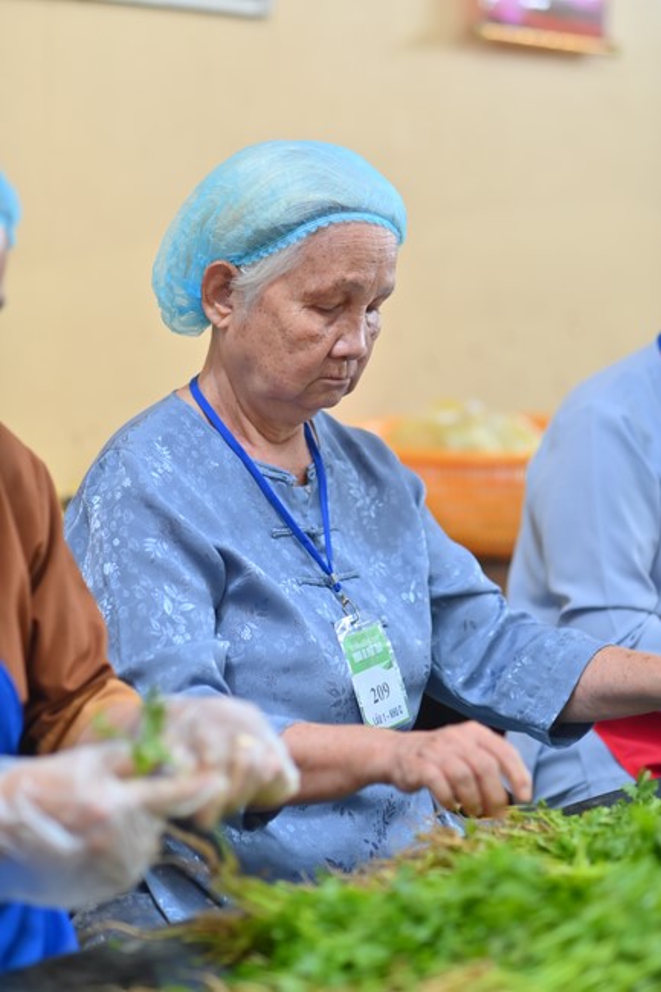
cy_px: 496
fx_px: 2342
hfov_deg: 16.1
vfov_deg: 23.9
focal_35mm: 85
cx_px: 330
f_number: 2.5
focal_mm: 85
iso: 250
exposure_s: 1/80
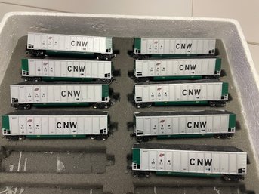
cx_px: 130
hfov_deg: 67.3
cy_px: 97
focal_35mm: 26
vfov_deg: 53.0
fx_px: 194
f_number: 1.6
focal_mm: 4.2
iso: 125
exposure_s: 1/60
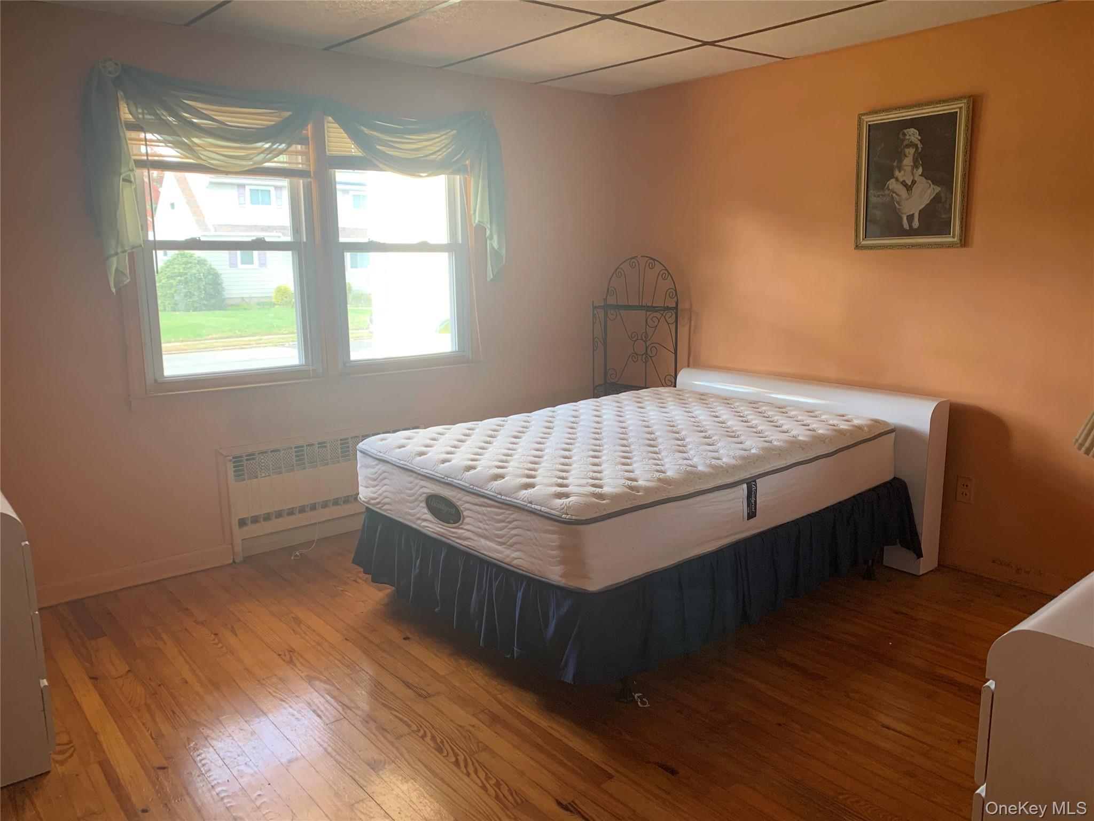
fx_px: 822
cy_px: 410
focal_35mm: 26
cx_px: 547
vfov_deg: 53.1
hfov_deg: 67.3
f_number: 1.8
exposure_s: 1/73
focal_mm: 4.25
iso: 100
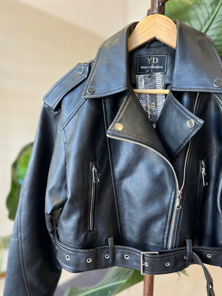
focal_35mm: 26
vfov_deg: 67.3
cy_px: 148
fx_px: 222
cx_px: 111
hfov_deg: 53.1
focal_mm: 5.1
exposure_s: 1/50
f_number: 1.6
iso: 100
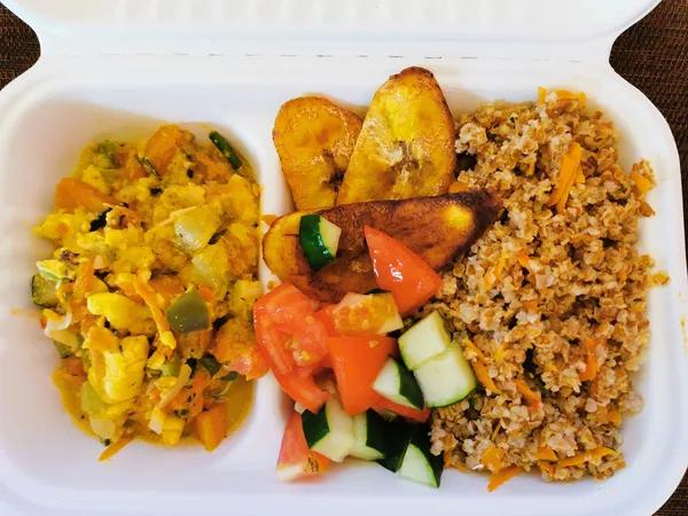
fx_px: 537
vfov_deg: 51.4
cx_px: 344
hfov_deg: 65.3
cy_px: 258
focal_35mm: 27
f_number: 1.6
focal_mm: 5.56
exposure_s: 1/100
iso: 160
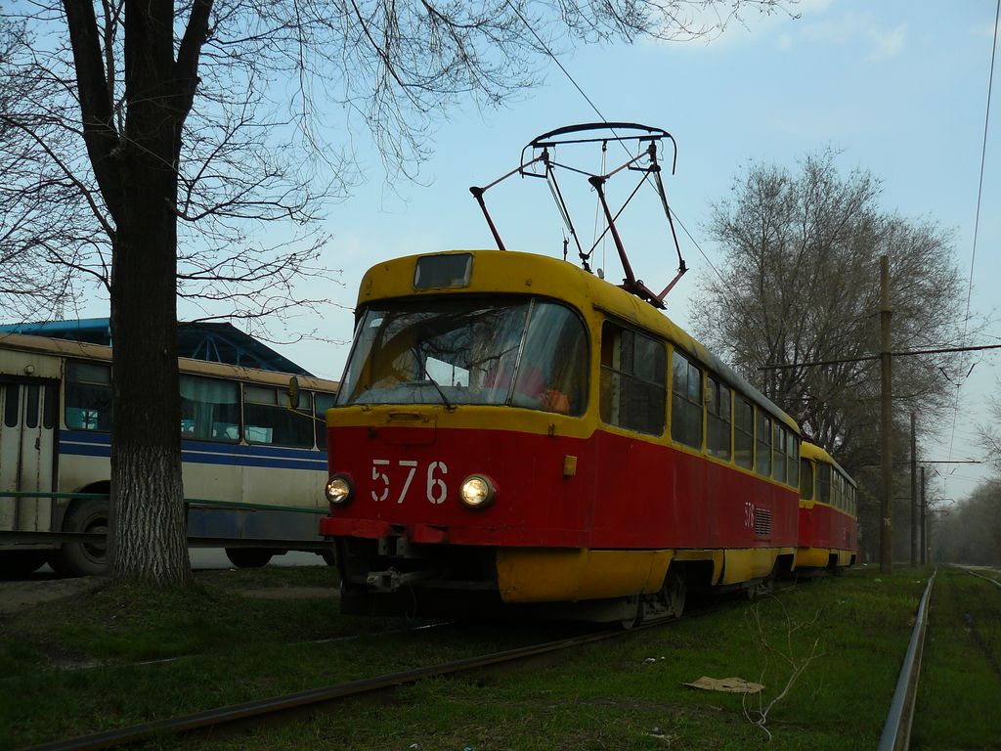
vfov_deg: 39.7
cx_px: 500
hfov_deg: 51.4
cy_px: 376
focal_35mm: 36
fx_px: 1041
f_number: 2.8
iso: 100
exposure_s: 1/1000
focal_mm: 6
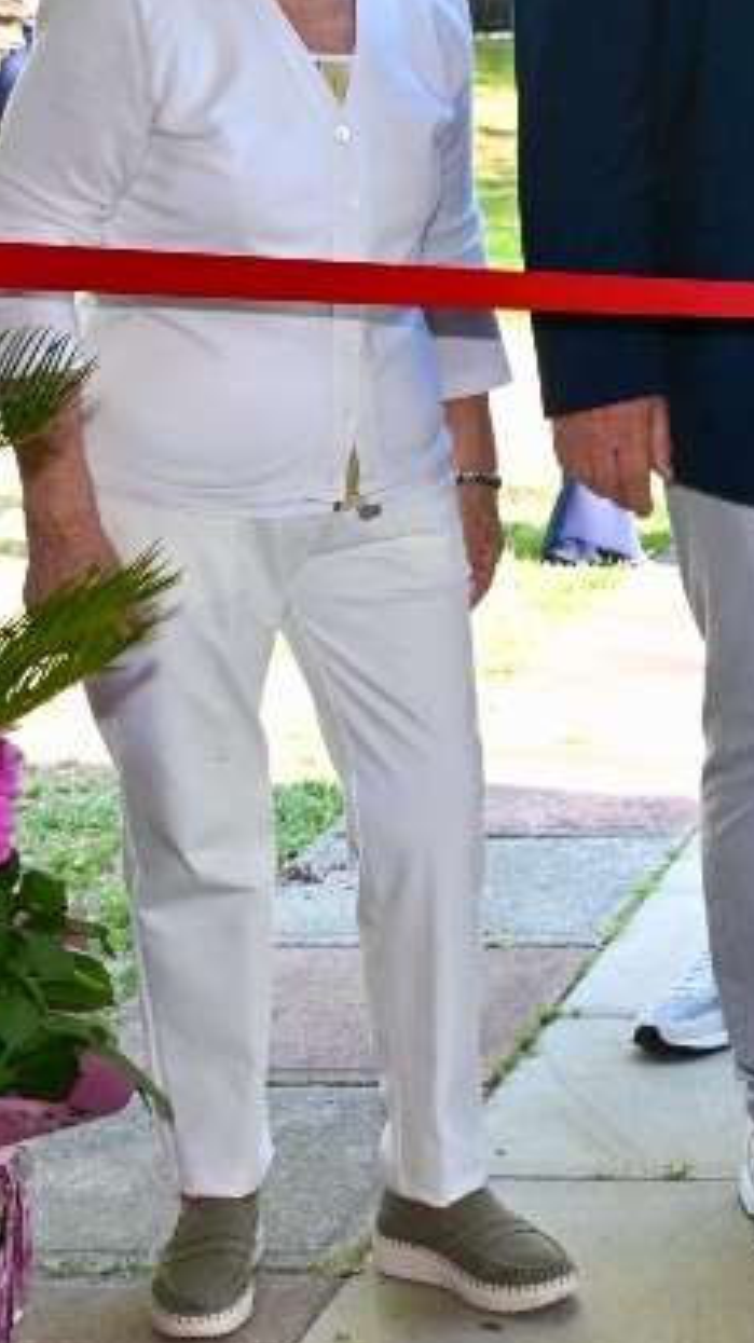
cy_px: 330
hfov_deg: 11.2
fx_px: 3507
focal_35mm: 99
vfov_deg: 21.5
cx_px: 1472
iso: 1800
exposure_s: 1/160
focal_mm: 32.5
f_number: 8
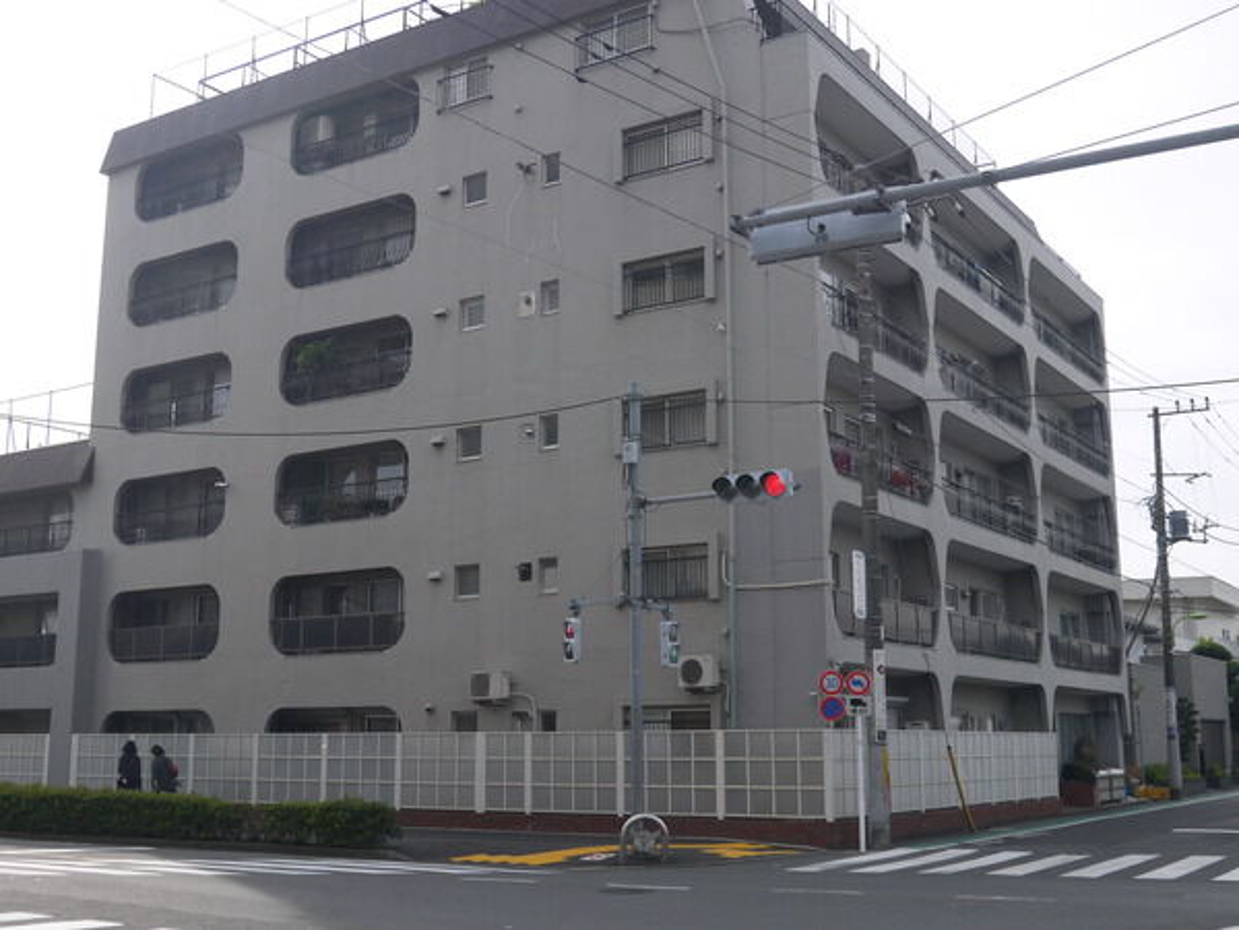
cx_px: 620
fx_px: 1396
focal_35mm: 39
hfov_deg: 47.9
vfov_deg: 36.8
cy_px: 465
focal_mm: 14
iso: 160
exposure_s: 1/1000
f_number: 4.5
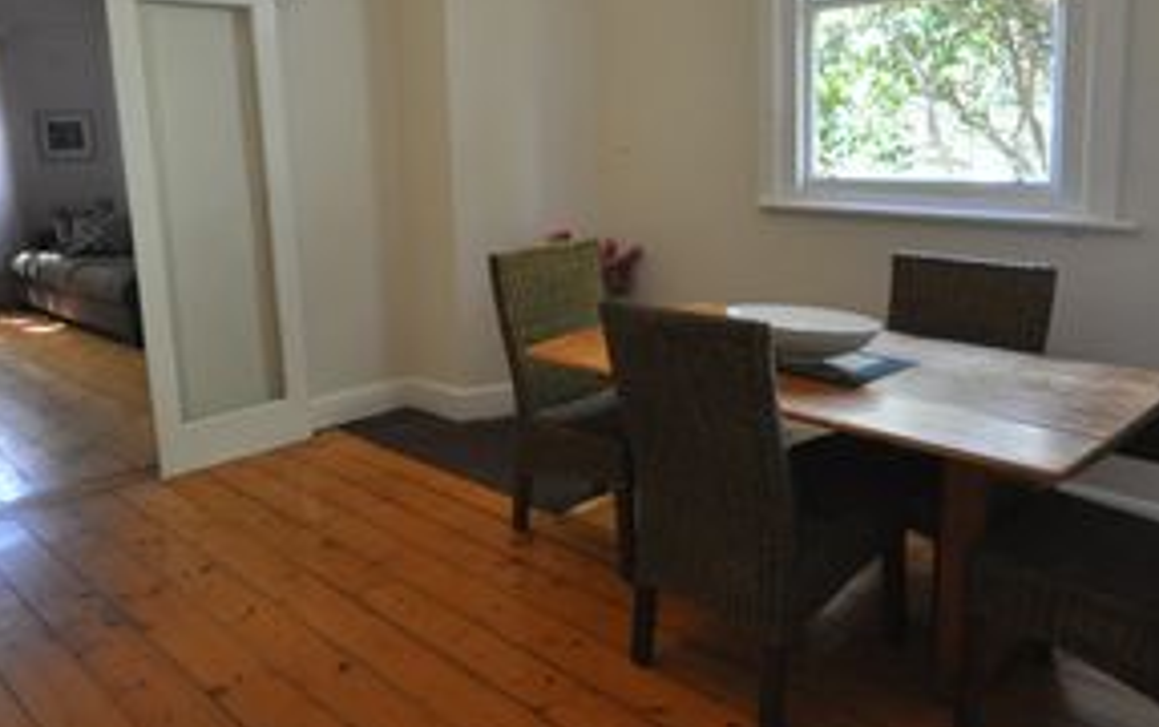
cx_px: 577
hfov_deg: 72.5
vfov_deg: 48.3
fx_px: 790
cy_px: 224
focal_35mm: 25
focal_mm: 10
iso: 800
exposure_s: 1/40
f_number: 4
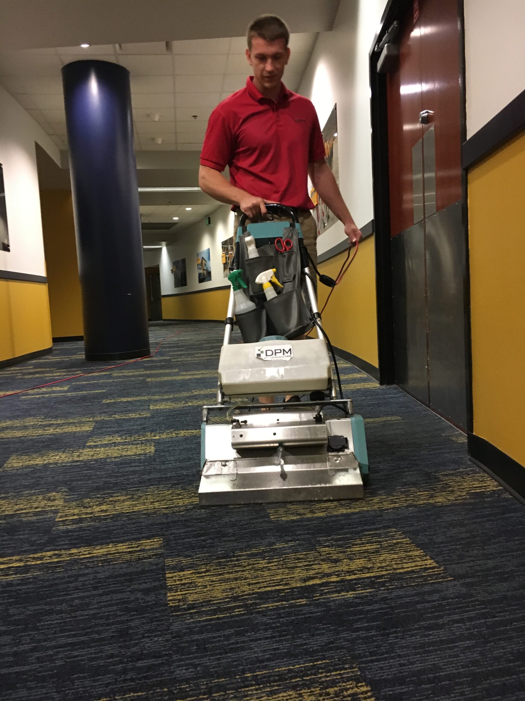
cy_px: 350
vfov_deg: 61.7
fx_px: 586
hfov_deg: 48.2
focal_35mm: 29
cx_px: 262
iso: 200
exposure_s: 1/15
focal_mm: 4.15
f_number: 2.2
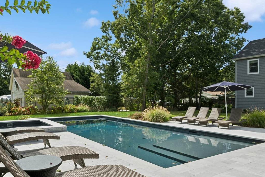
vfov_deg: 49.4
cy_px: 101
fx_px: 191
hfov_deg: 68.8
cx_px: 108
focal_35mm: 26
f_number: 8
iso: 200
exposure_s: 1/500
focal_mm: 21
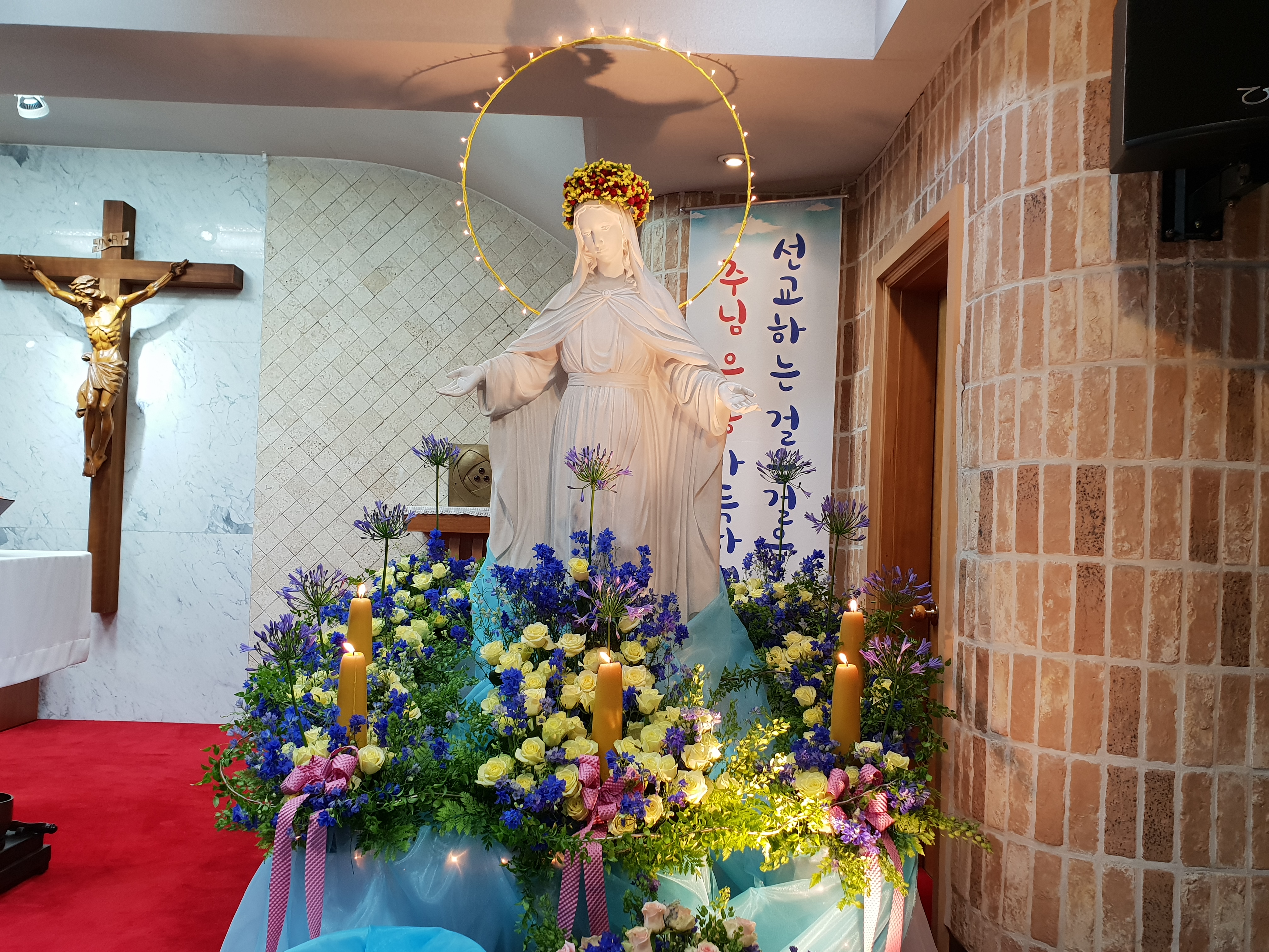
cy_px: 476
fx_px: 953
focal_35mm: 26
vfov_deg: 53.1
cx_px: 634
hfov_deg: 67.3
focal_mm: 4.3
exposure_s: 1/60
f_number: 2.4
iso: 160
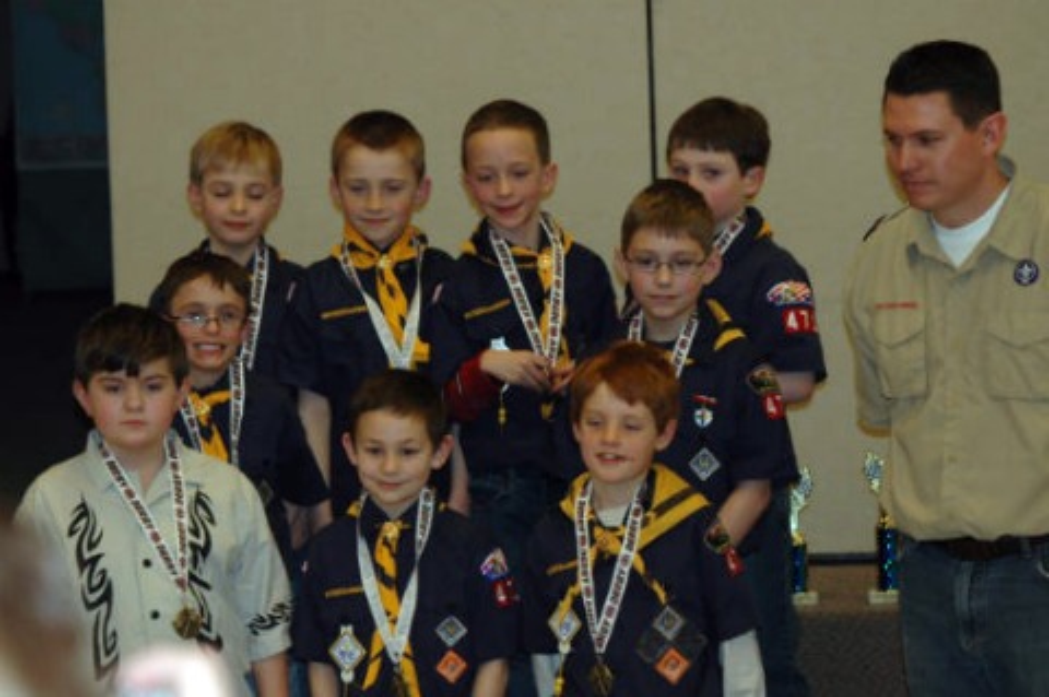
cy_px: 348
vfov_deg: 13.0
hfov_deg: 19.5
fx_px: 3056
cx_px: 524
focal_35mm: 105
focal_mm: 70
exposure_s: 1/60
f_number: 4
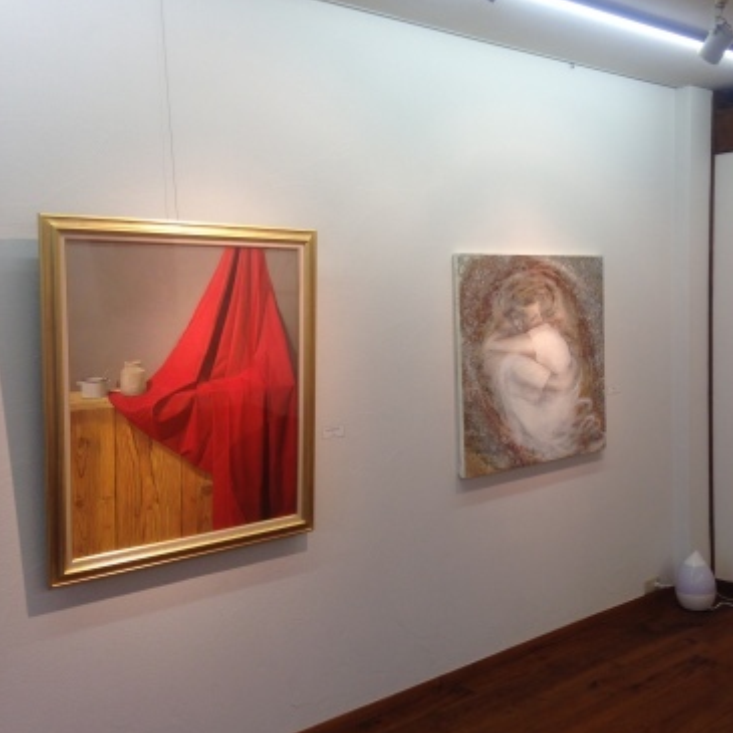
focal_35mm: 40
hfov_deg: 41.2
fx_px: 958
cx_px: 498
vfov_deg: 41.9
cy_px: 373
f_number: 2.4
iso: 50
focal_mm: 4.12
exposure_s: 1/30
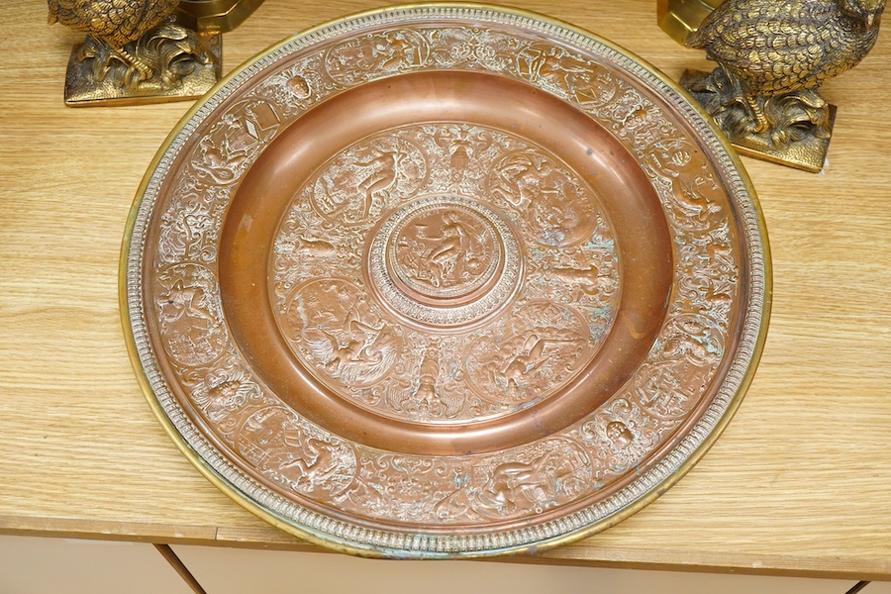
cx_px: 446
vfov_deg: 29.9
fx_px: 1114
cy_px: 297
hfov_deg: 43.6
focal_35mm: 45
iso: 1250
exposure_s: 1/125
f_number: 3.5
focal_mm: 30
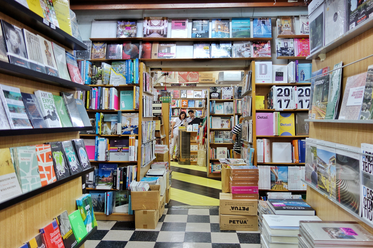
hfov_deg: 65.5
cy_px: 124
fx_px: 290
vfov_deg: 46.4
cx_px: 186
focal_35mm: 28
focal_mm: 10.4
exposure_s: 1/30
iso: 125
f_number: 1.8
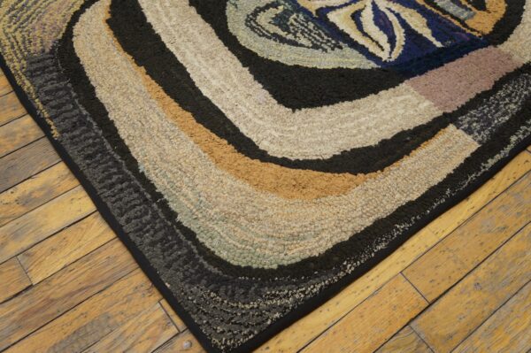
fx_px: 531
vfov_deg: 36.8
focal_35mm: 36
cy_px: 176
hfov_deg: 53.2
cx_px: 266
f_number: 4
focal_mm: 24
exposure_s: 1/60
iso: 1000
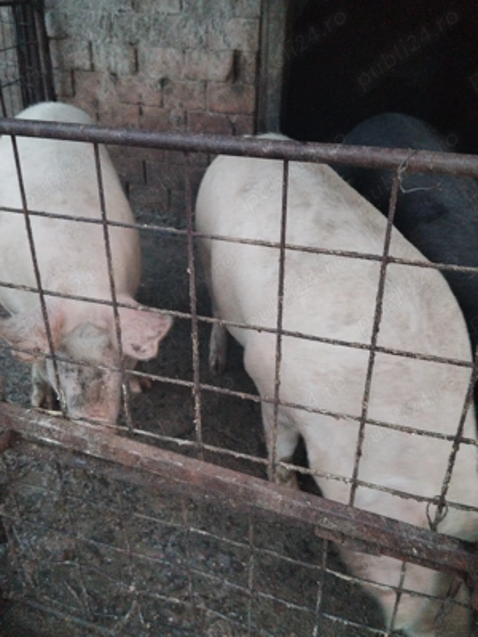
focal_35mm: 32
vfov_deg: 56.8
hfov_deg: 44.2
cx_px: 239
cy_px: 318
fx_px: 589
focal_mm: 4.25
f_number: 1.8
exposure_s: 1/25
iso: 873
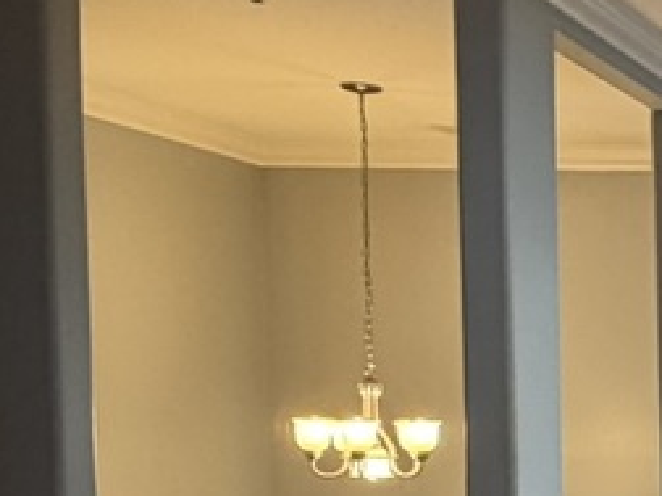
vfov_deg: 17.9
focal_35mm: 80
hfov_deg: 18.2
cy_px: 522
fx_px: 1530
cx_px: 1250
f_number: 2.2
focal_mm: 2.22
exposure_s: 1/60
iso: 250
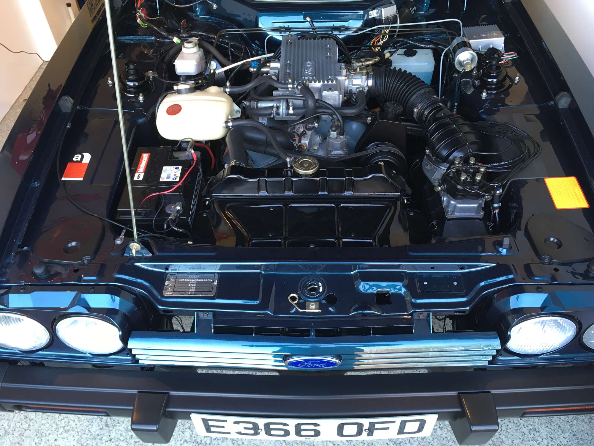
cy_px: 223
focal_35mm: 29
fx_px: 498
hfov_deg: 61.7
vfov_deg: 48.2
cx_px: 297
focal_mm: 4.15
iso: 80
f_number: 2.2
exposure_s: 1/33
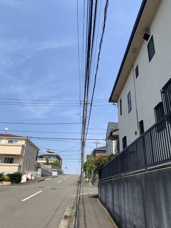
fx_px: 171
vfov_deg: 67.3
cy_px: 114
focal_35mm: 26
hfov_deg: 53.1
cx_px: 86
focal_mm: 4.25
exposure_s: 1/2075
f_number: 1.8
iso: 25
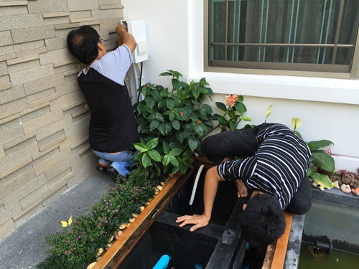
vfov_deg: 48.2
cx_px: 180
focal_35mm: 29
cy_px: 134
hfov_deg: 61.7
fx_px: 301
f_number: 2.2
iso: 32
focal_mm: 4.15
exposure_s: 1/120
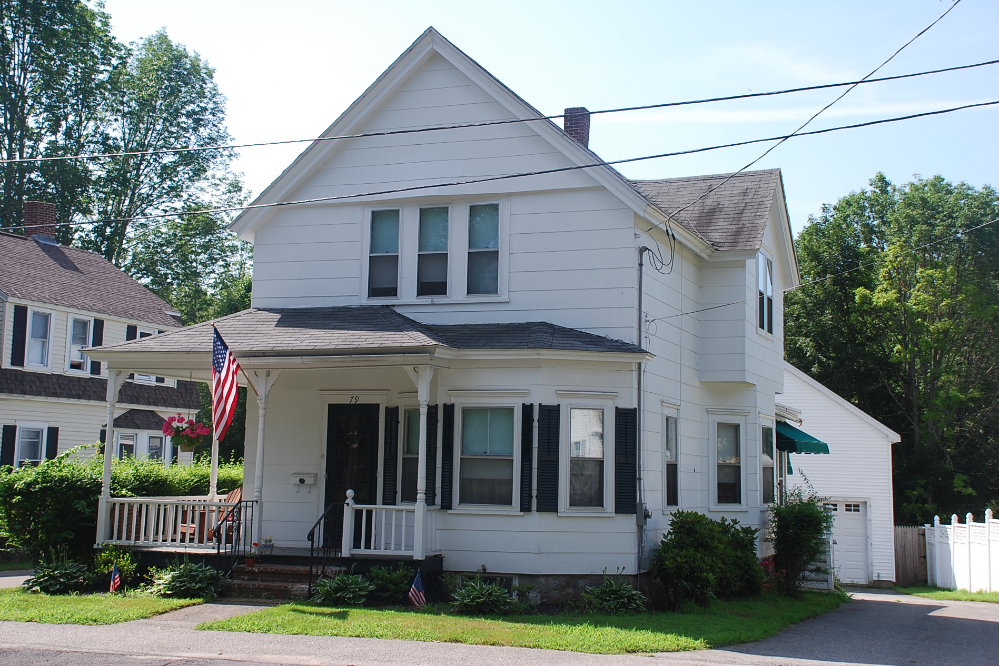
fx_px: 1318
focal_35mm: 48
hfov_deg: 41.5
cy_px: 325
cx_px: 501
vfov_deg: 28.4
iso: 100
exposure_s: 1/200
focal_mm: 31
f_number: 7.1
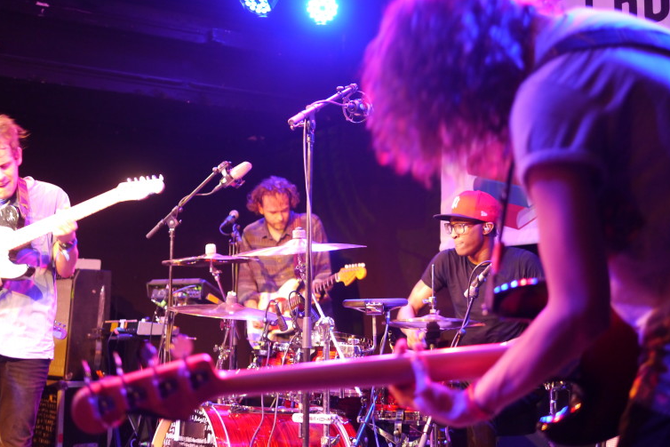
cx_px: 339
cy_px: 206
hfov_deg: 37.5
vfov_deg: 25.5
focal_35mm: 53
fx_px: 987
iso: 800
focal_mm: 25
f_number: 1.4
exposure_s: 1/50
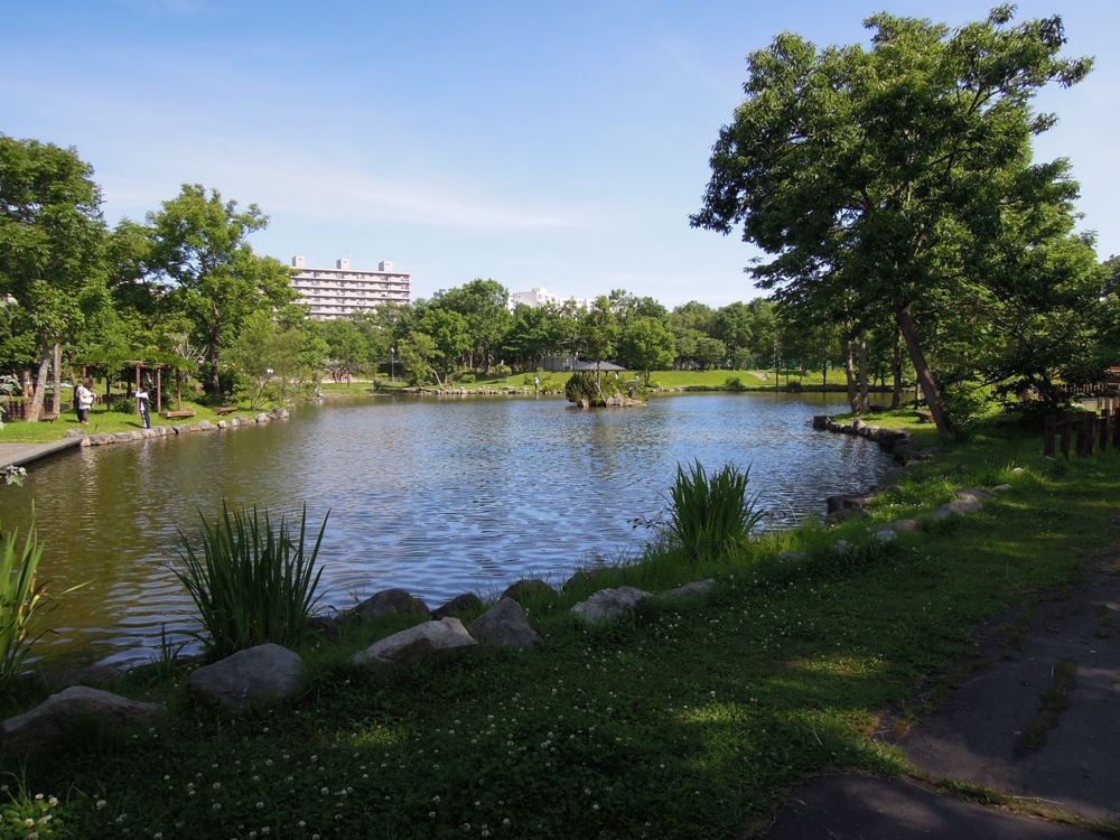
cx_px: 560
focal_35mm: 24
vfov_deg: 56.8
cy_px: 420
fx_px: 777
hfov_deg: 71.6
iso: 160
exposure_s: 1/1250
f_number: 3.2
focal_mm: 4.3
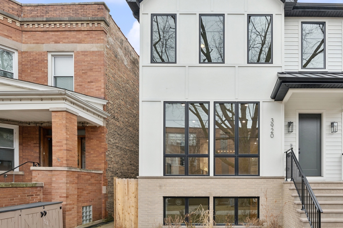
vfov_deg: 49.6
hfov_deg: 69.5
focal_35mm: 25
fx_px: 236
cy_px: 58
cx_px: 234
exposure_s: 1/15
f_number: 9.5
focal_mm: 15.5
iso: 200
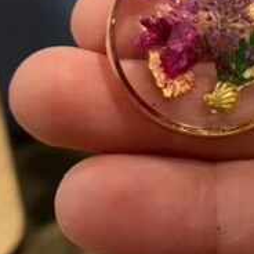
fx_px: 664
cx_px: 217
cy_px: 25
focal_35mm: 80
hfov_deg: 21.3
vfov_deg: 21.2
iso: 500
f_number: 1.8
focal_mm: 4.25
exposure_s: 1/40
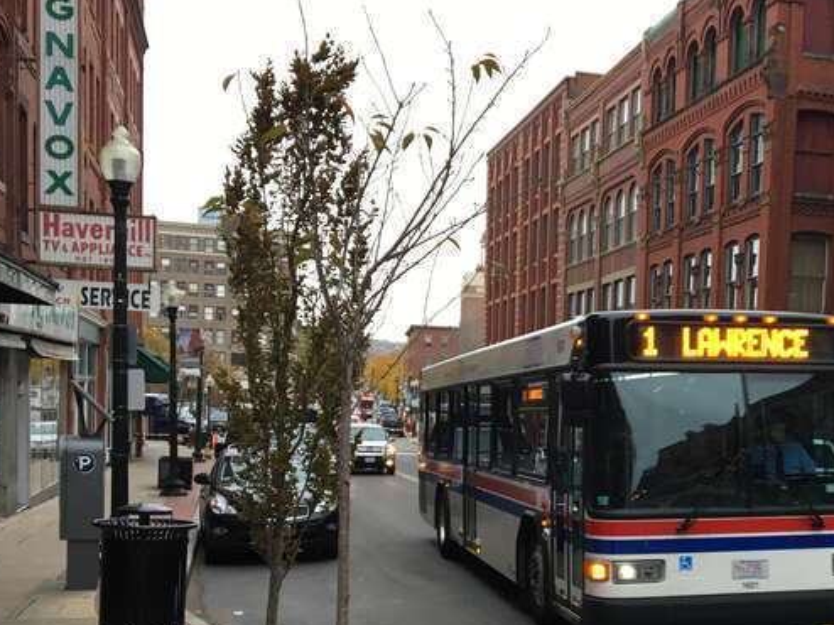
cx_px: 596
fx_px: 1132
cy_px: 466
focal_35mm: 47
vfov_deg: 30.4
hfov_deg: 39.6
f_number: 2.2
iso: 25
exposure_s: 1/40
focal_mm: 4.15
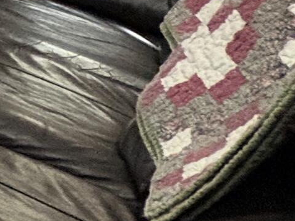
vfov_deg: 14.5
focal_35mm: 88
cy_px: -193
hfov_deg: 11.6
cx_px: -588
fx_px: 750
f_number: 2.2
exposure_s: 1/60
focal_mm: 2.22
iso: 800
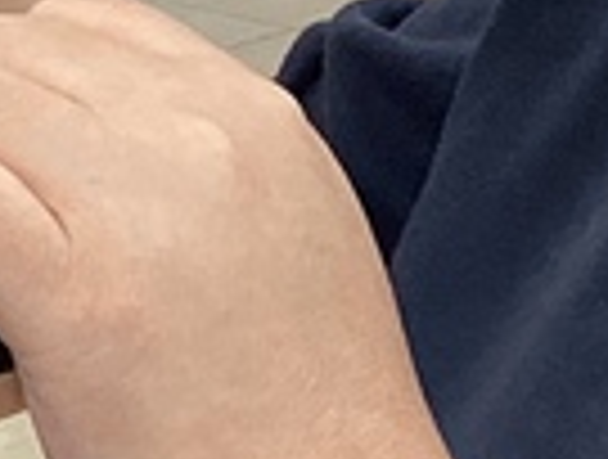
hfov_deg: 8.3
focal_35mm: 229
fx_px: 4033
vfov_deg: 6.5
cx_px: -459
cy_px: -126
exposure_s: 1/50
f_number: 2.4
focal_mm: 3.3
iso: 80
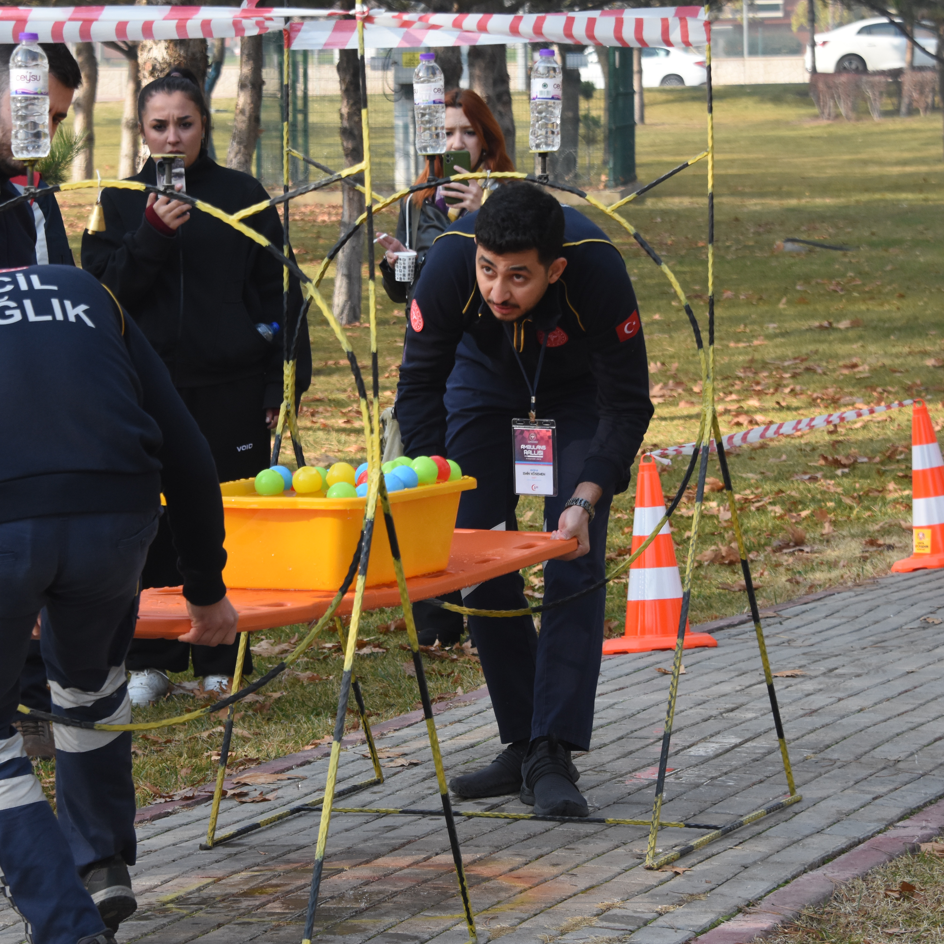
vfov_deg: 11.1
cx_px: 455
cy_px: 472
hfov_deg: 11.1
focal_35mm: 157
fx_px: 4844
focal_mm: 82
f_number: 6.3
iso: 800
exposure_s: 1/800
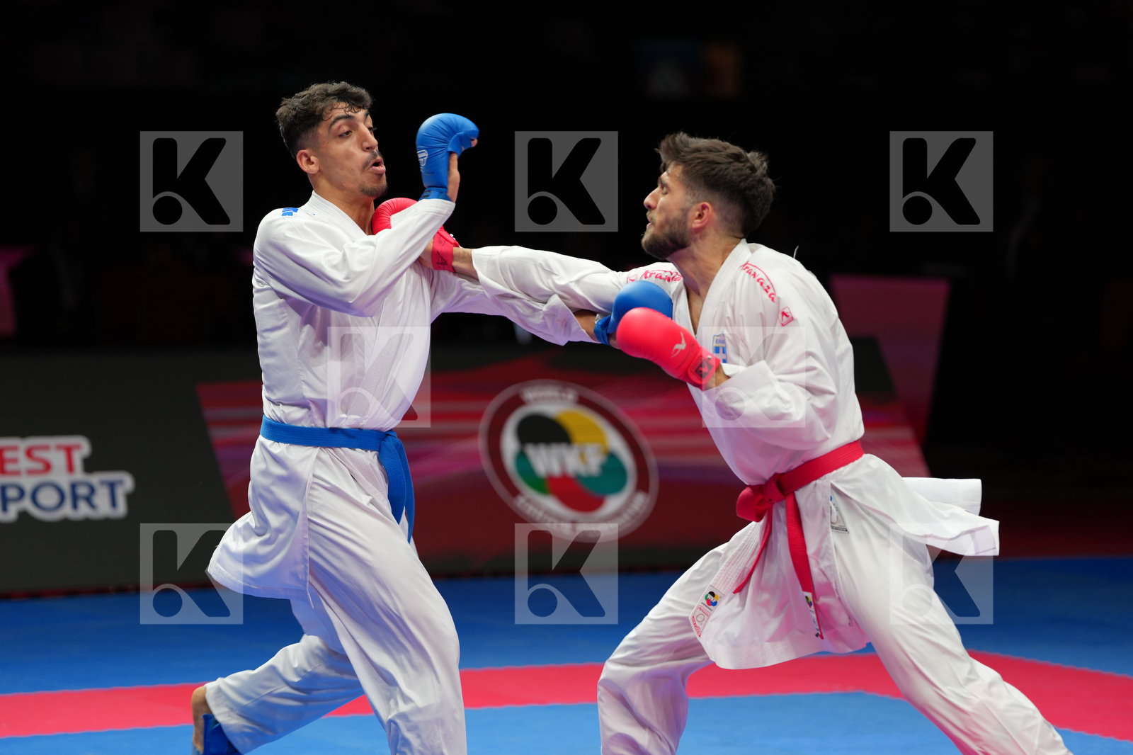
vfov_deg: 8.1
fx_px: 5349
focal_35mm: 170
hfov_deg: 12.1
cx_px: 566
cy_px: 378
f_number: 2.8
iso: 500
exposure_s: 1/1000
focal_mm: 170
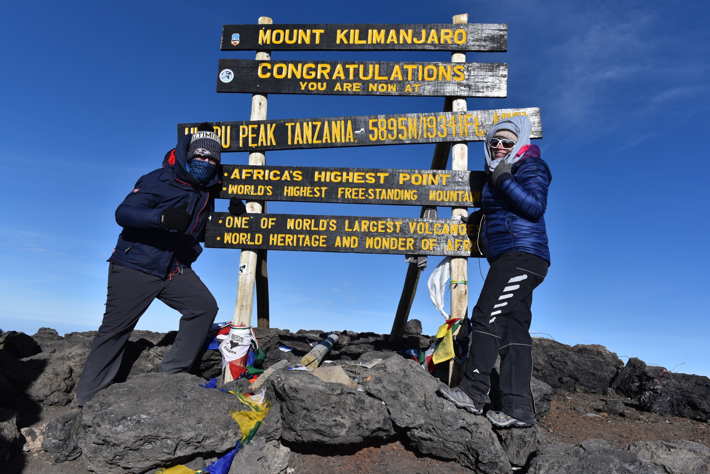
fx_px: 750
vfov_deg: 35.1
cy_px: 237
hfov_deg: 50.7
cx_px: 355
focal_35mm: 38
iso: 360
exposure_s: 1/2000
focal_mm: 38
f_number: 8
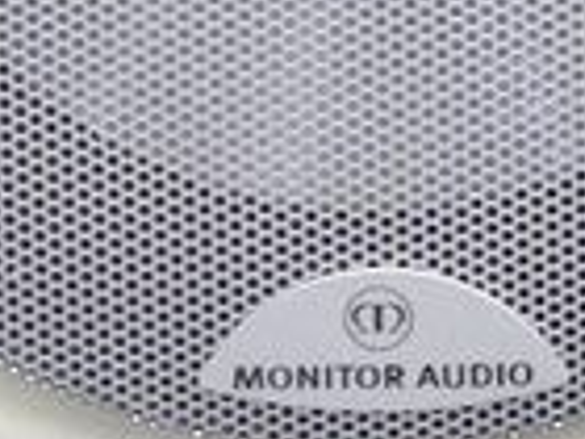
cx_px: 1258
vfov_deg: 2.0
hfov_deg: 2.7
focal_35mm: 722
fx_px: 12202
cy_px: -828
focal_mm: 22.5
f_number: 4.5
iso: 400
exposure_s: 1/23.8
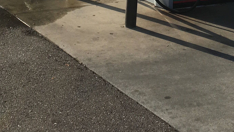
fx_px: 577
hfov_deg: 22.9
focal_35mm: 93
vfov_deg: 11.8
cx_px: 122
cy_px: -120
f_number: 2.2
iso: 25
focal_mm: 4.15
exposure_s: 1/1876
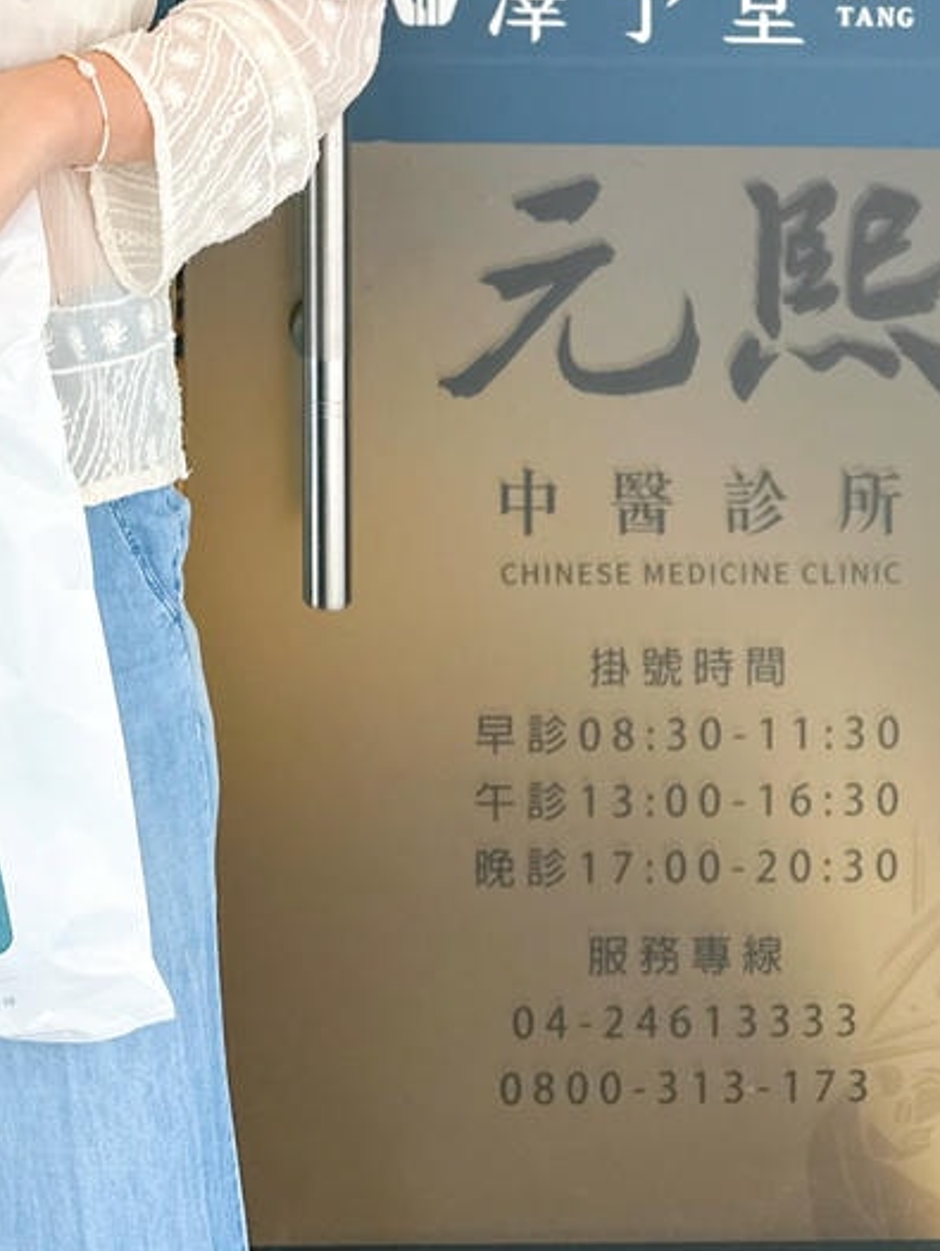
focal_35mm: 73
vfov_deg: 23.0
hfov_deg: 20.0
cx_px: 207
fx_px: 2641
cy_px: -476
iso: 80
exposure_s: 1/120
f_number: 1.8
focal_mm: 6.86
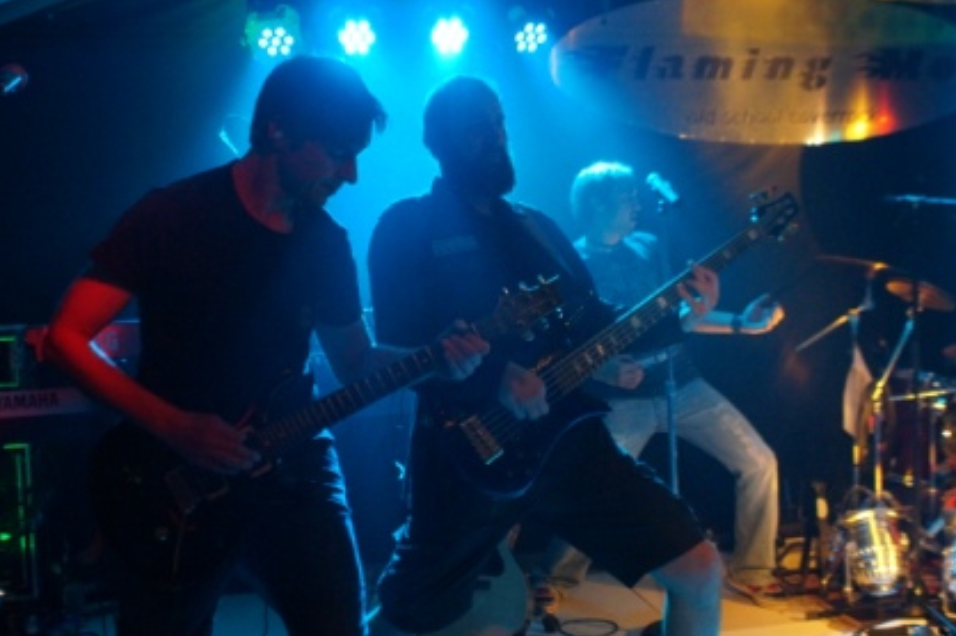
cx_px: 451
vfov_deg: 29.8
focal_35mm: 45
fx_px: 1194
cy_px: 334
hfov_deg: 43.6
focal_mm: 28
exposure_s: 1/160
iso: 3200
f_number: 4
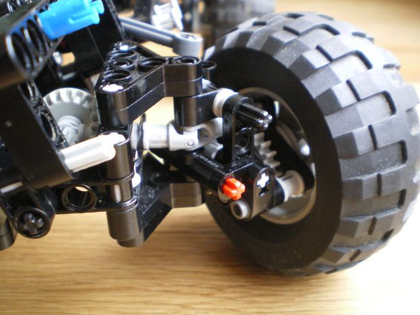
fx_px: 473
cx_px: 205
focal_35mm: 39
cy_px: 158
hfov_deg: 47.9
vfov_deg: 36.8
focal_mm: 6.3
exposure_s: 1/20
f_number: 3.1
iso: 400
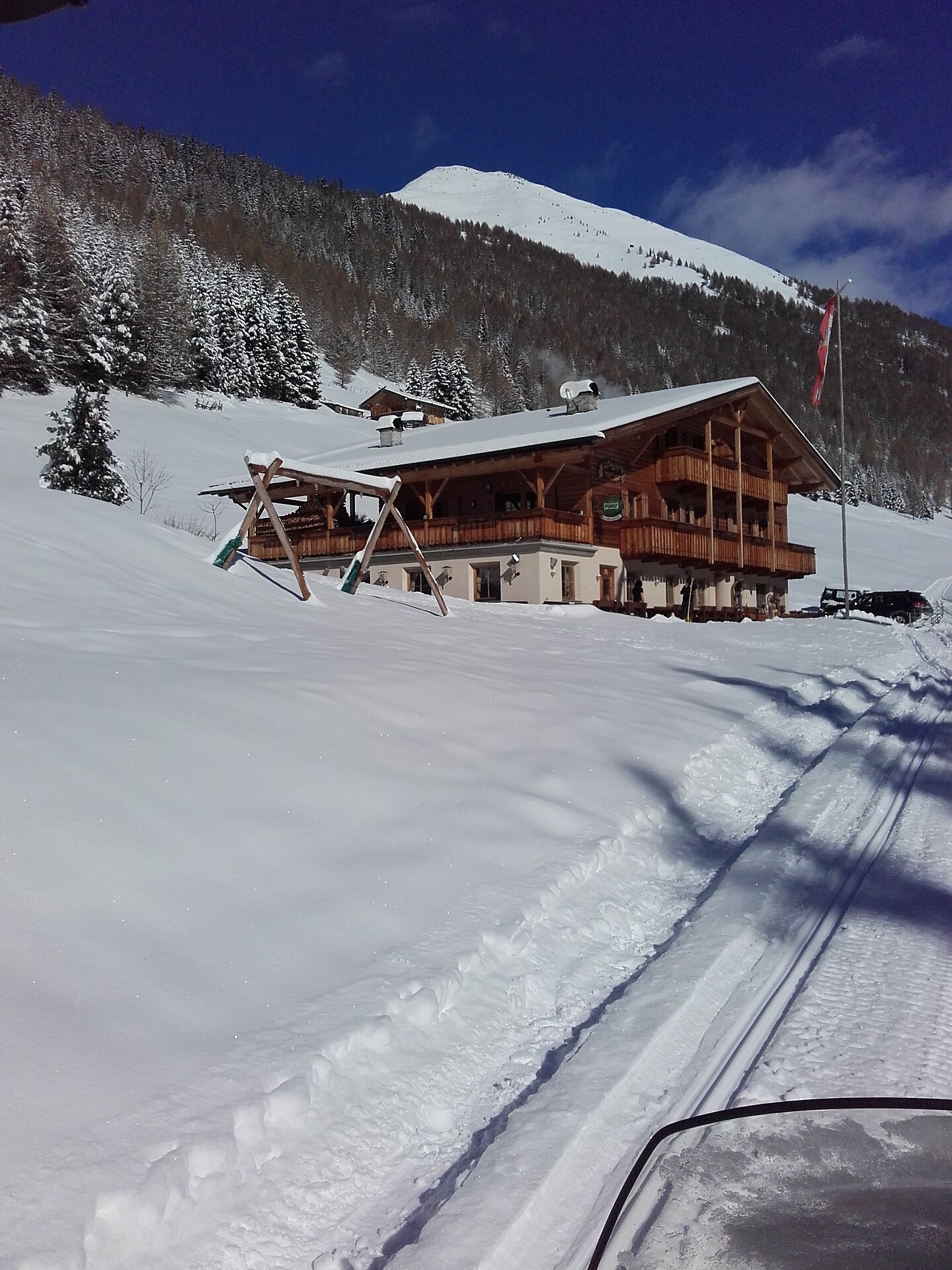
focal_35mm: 31
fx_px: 1137
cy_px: 635
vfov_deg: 58.4
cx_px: 476
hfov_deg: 45.4
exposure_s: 1/7281
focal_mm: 3.3
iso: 50
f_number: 2.2
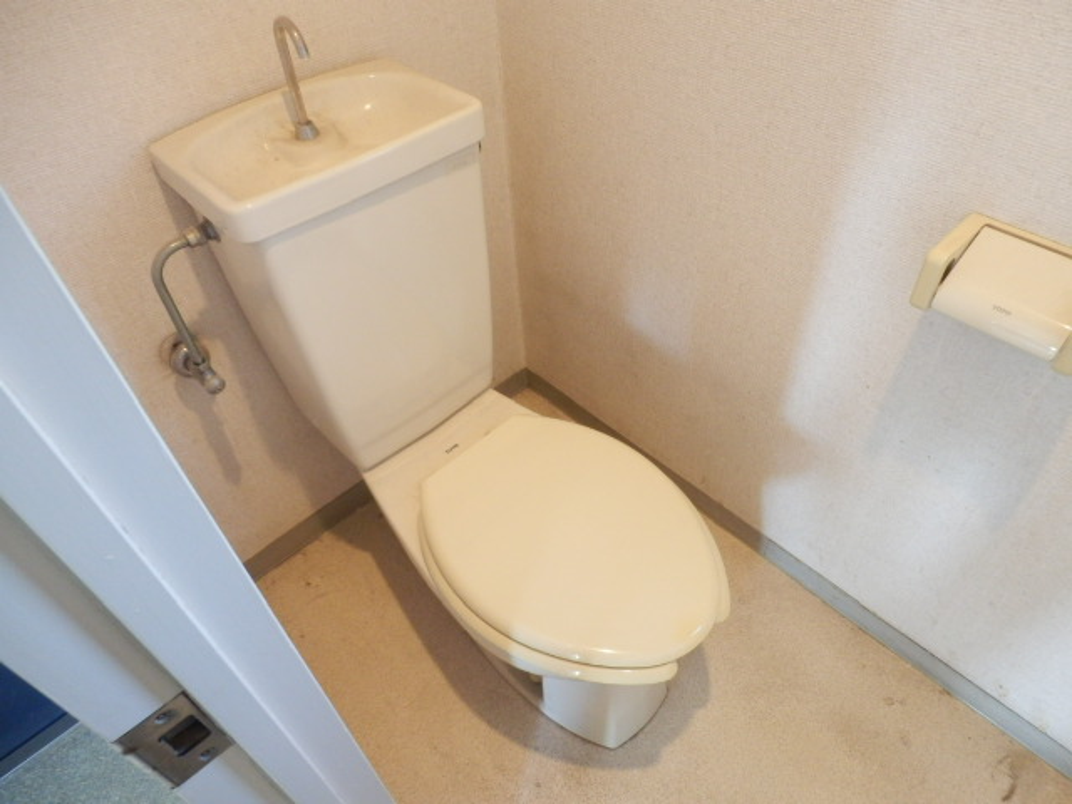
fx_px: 743
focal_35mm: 24
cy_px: 402
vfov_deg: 56.8
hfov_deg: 71.6
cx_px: 536
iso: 500
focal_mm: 4.2
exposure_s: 1/30
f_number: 3
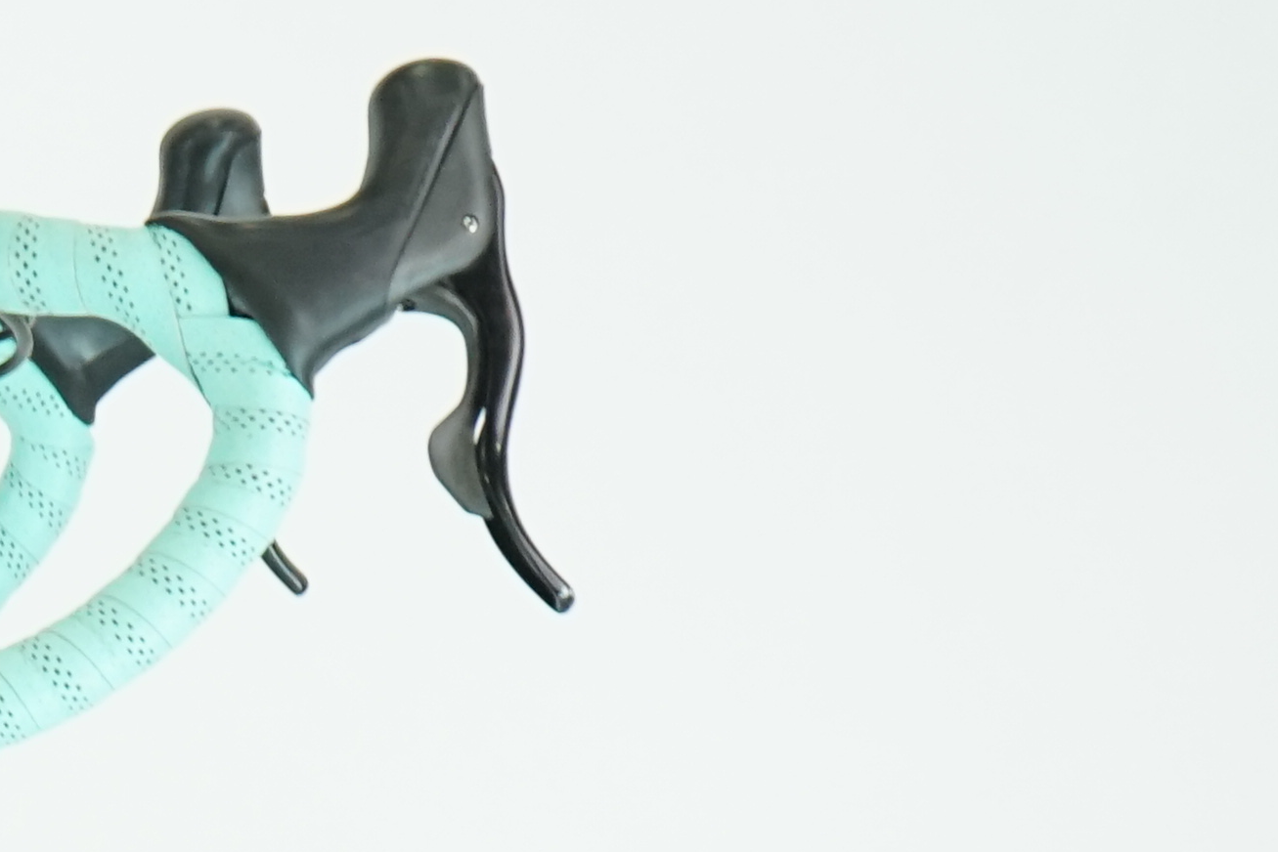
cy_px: 1364
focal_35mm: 257
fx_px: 9125
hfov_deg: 7.7
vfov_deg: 5.3
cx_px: -1143
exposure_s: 1/200
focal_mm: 56
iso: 1600
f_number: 5.6
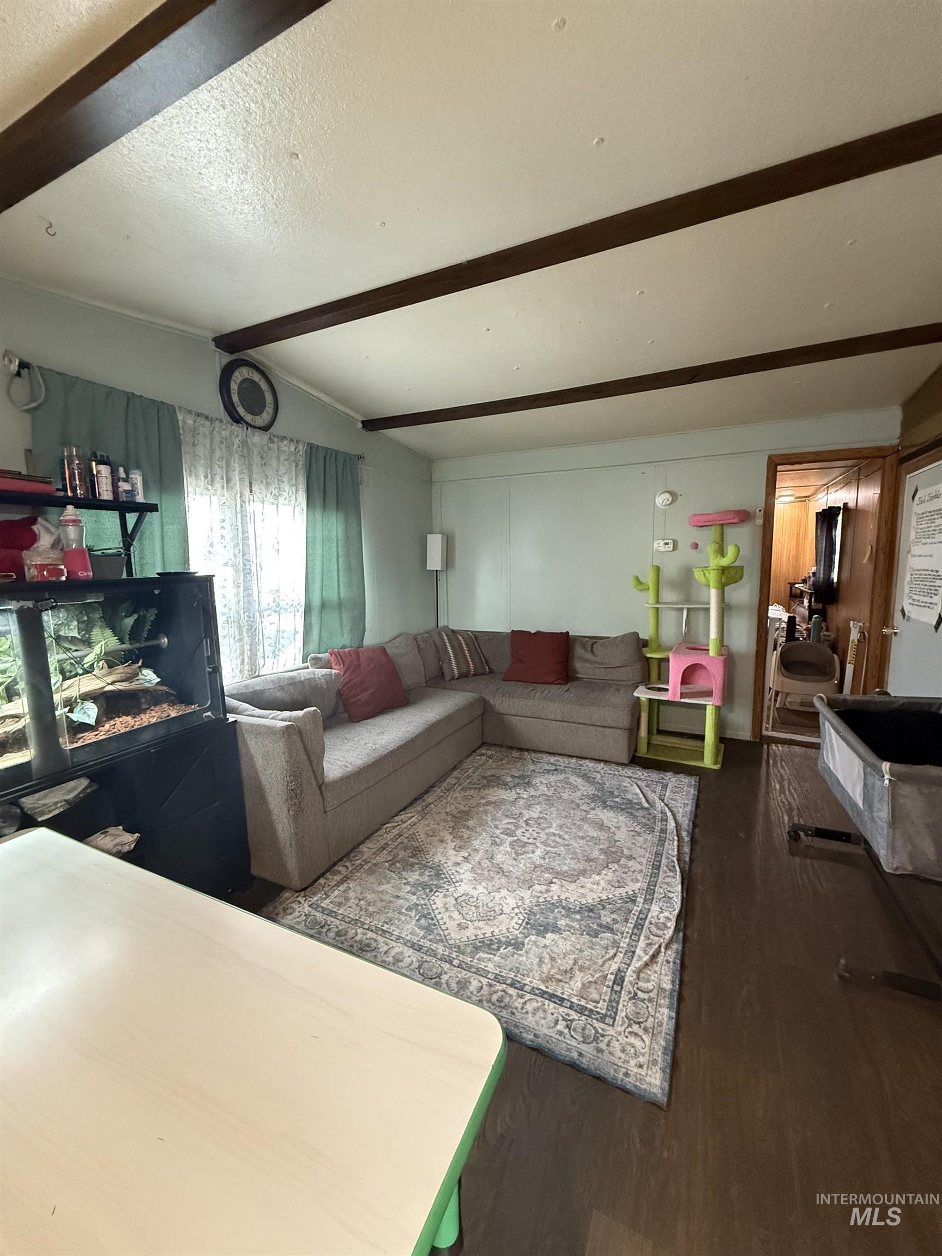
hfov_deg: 85.7
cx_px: 471
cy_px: 628
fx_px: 508
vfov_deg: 102.1
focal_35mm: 14
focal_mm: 2.22
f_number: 2.2
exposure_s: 1/60
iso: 1000
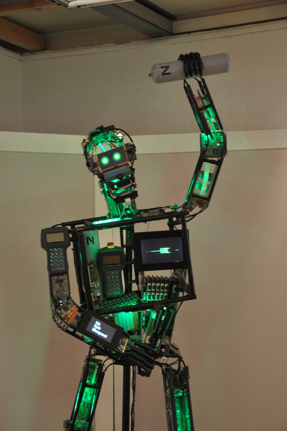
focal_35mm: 72
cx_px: 144
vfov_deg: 28.1
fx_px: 863
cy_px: 216
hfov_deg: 18.9
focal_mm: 48
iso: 800
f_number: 4.8
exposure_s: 1/20
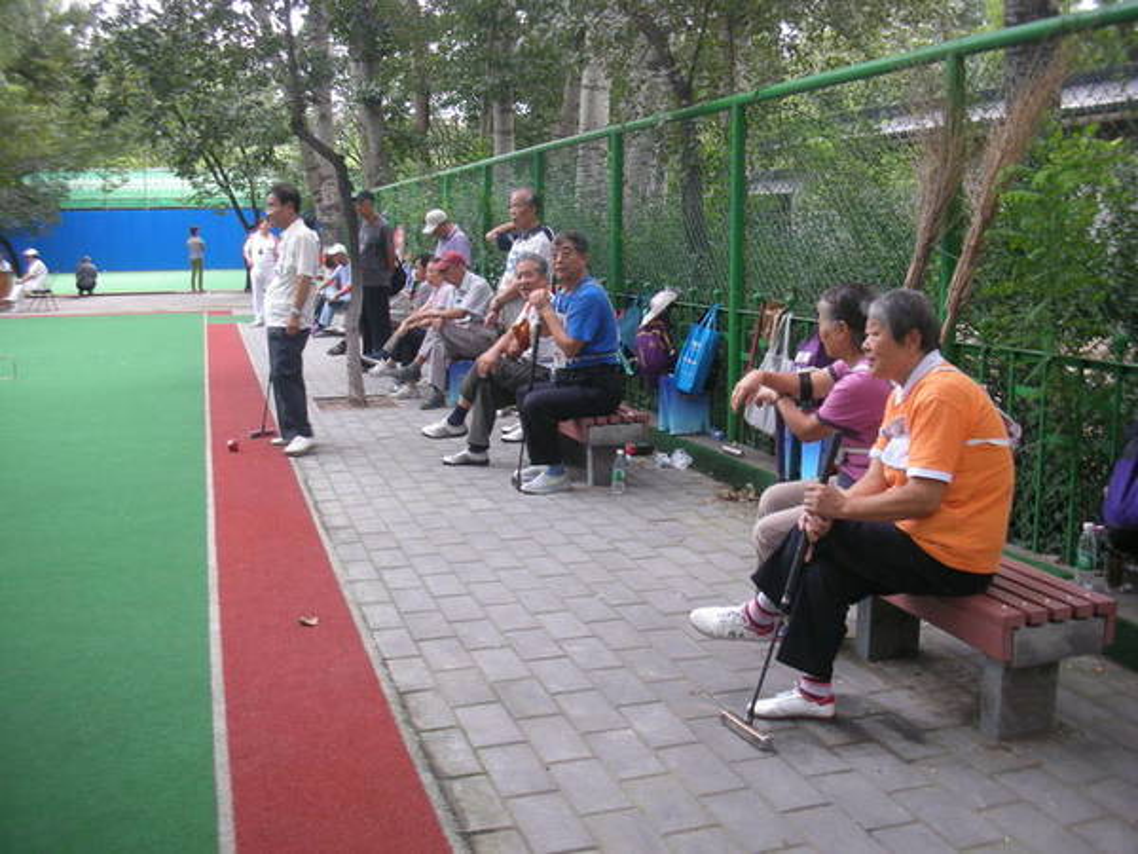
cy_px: 427
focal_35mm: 35
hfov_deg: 52.6
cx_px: 569
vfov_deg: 40.7
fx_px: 1151
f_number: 2.8
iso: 50
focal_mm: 5.8
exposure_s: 1/38.6
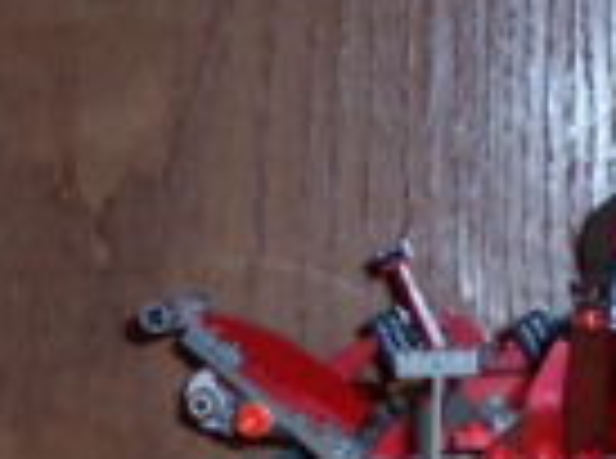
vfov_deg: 8.8
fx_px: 2964
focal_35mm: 167
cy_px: 484
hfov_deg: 11.7
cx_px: 629
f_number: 3.4
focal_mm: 10.7
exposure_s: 1/30
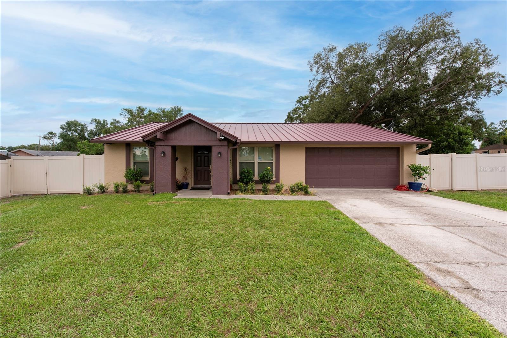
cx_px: 254
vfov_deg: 81.2
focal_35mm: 14
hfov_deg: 104.2
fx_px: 197
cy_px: 169
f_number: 9
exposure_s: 1/800
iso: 200
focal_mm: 14
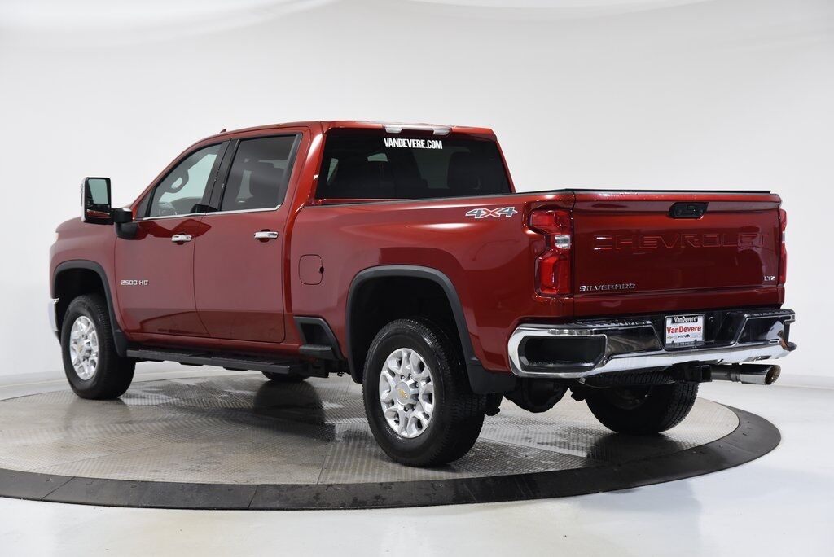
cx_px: 417
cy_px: 278
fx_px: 1437
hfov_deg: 32.4
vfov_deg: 21.9
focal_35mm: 62
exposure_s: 1/80
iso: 1600
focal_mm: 62
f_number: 4
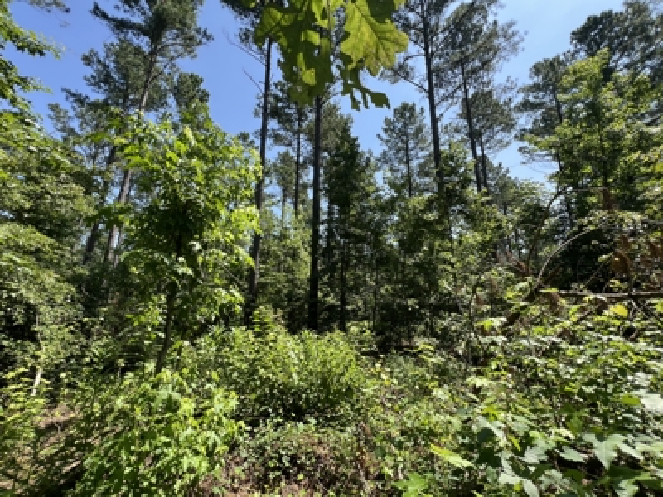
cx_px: 332
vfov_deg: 89.9
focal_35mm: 13
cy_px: 248
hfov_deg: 106.2
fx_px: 249
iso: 32
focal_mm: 1.57
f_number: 1.8
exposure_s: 1/433
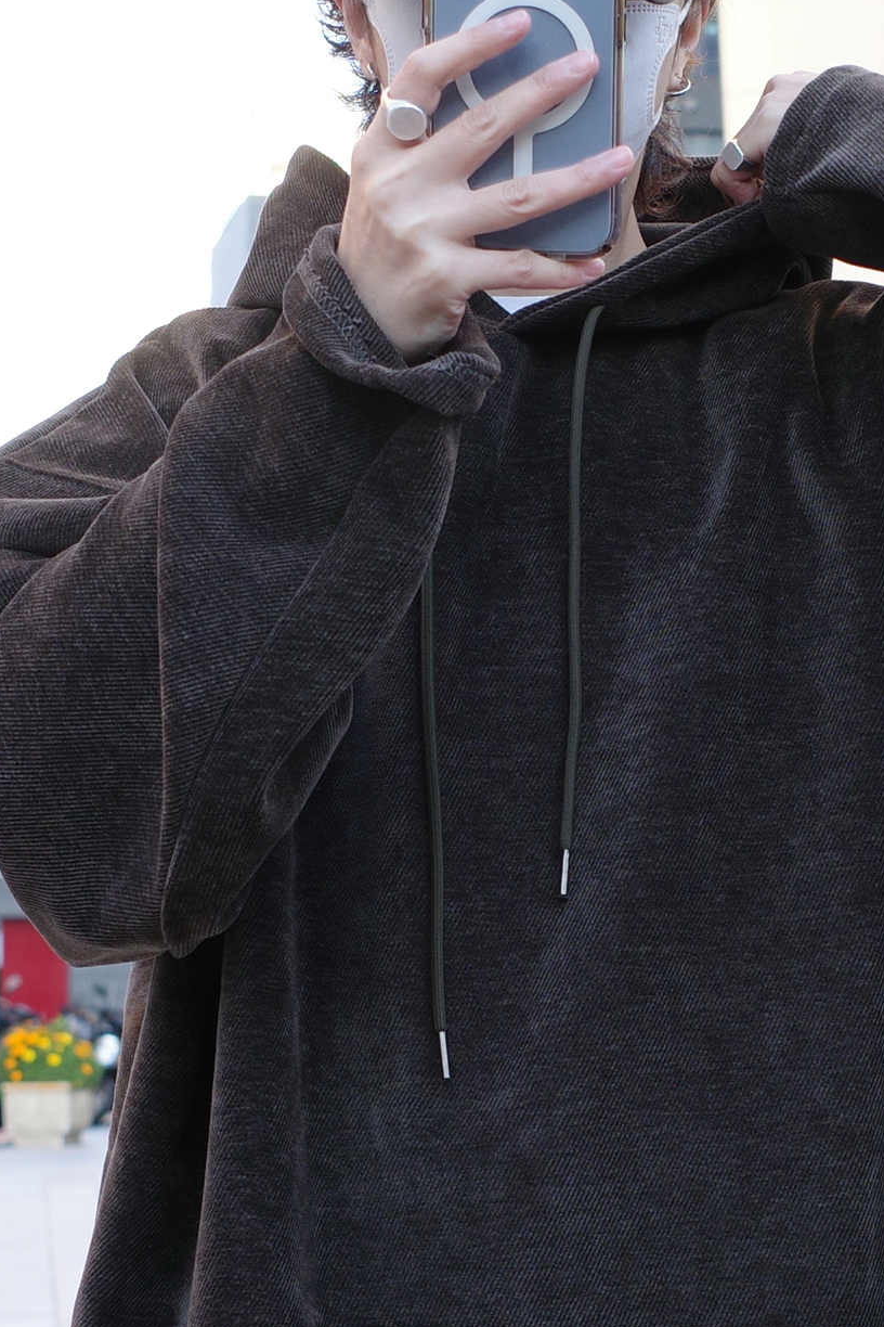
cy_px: 864
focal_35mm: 98
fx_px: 3609
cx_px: 673
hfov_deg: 13.9
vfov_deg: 20.8
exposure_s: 1/125
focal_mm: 18.3
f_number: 2.8
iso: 200
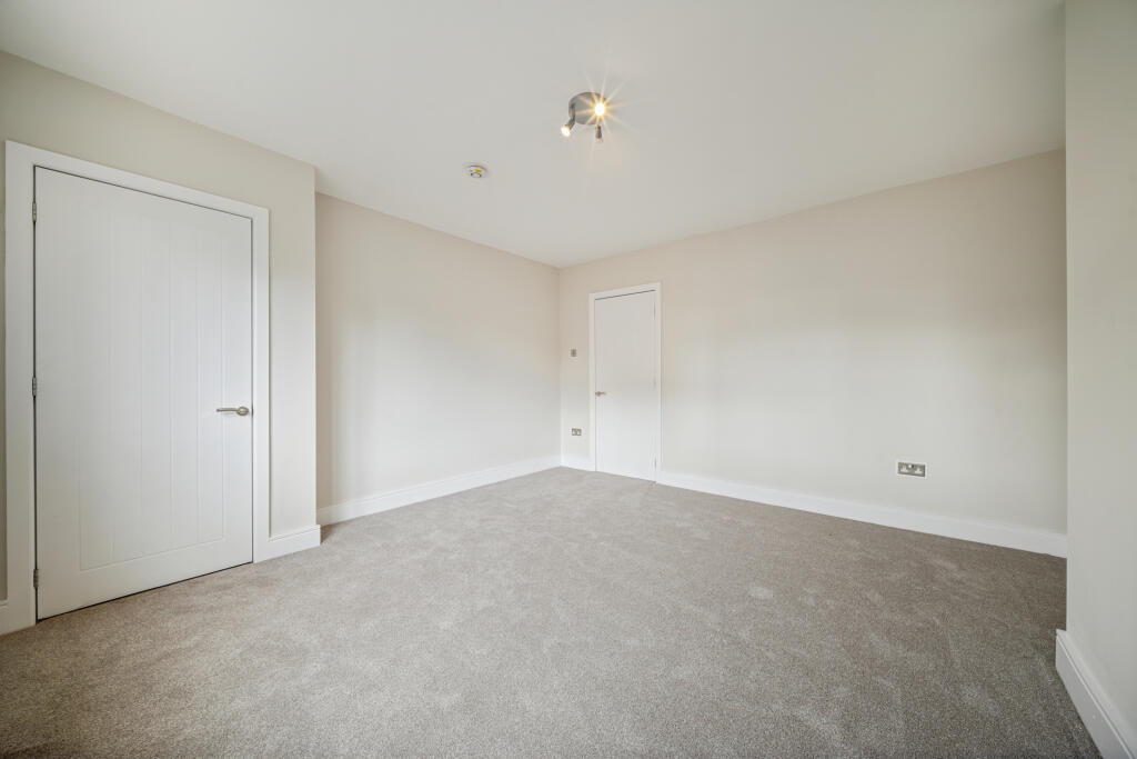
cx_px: 568
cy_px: 380
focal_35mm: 12
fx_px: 379
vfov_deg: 90.0
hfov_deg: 112.6
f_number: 8
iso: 100
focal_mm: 12
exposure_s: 1/15
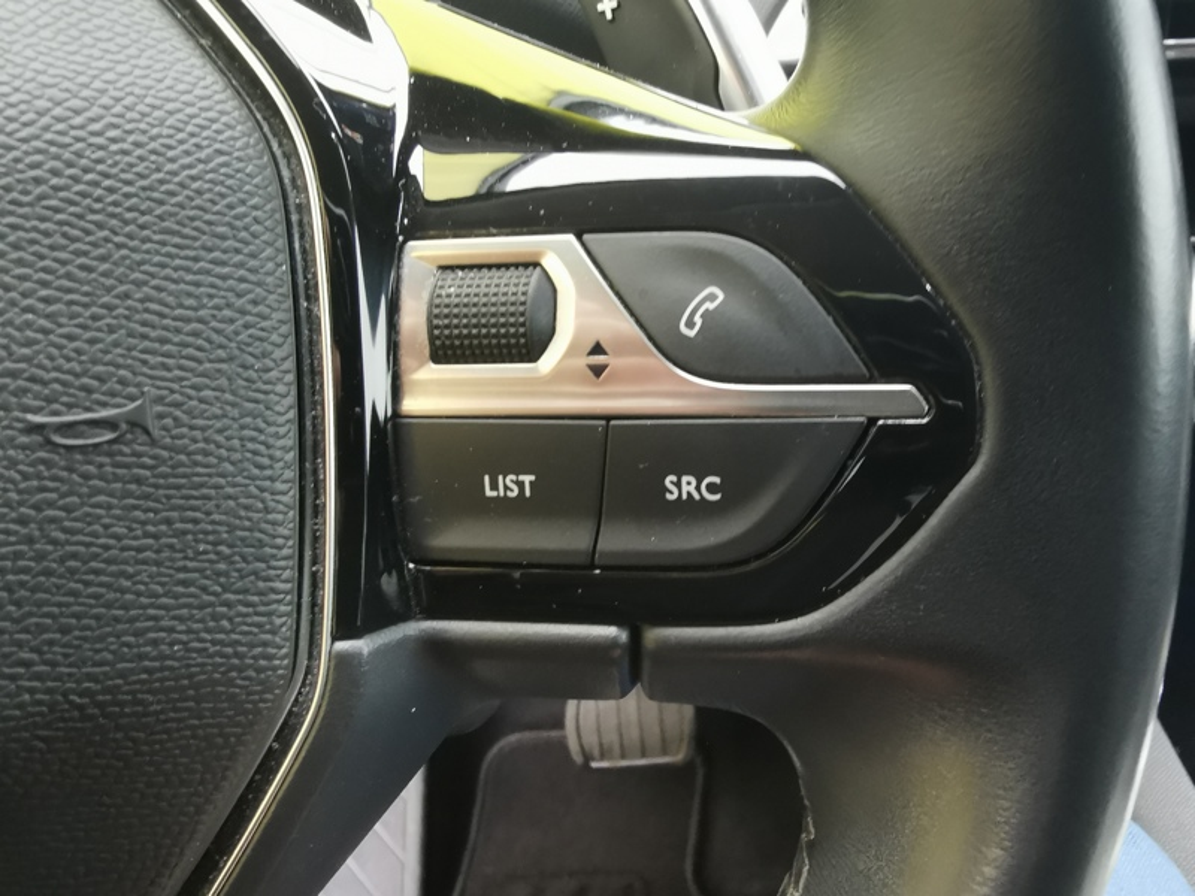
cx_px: 598
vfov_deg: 53.1
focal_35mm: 26
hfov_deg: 67.3
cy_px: 448
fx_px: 898
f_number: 2.2
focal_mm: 2.26
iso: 400
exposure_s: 1/33.3
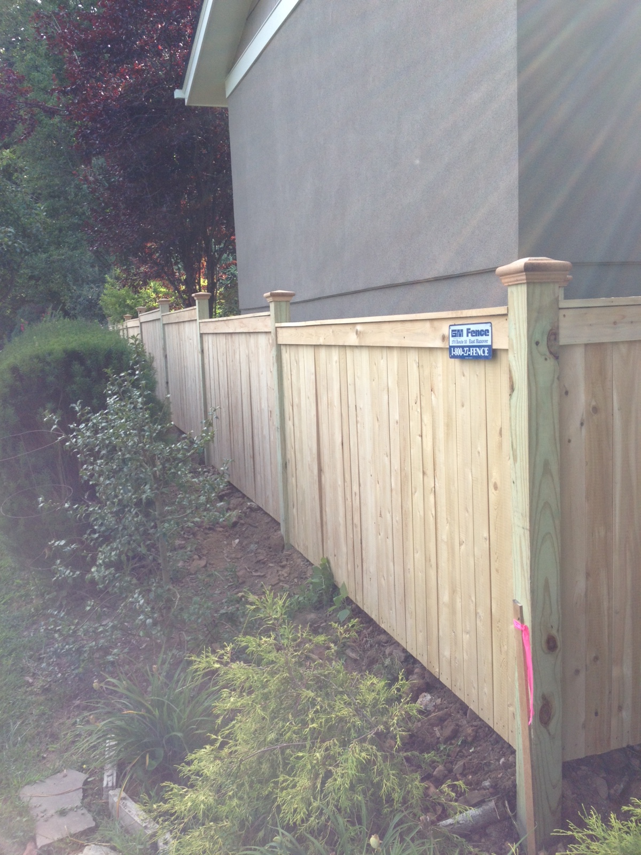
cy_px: 428
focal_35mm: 35
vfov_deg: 52.6
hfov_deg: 40.7
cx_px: 320
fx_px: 864
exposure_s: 1/274
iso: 50
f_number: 2.4
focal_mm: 4.28
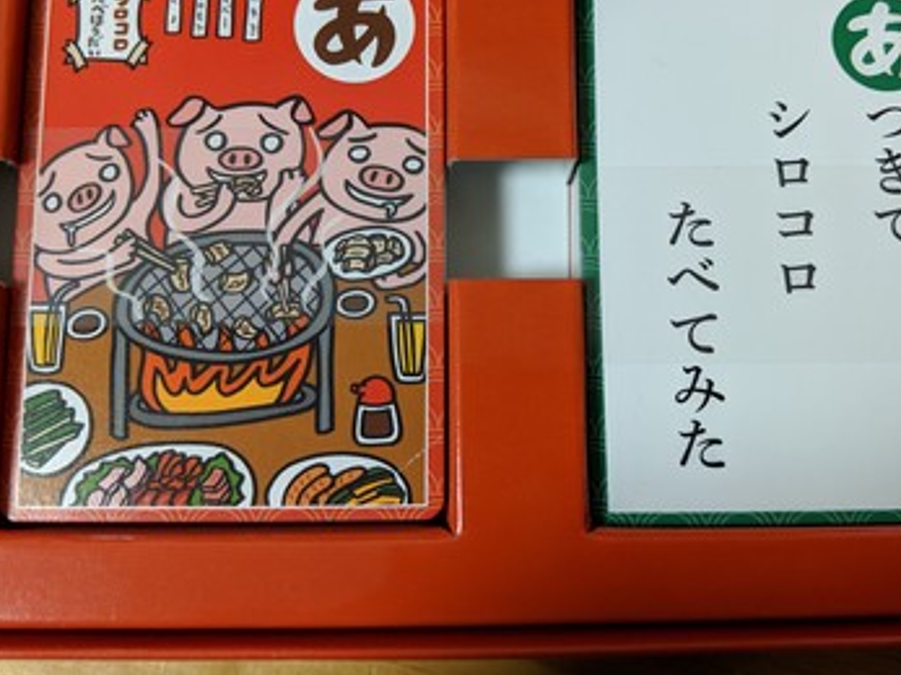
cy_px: 271
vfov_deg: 40.5
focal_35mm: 35
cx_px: 483
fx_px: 911
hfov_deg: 52.6
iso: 353
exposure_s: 1/33.3
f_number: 1.8
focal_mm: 4.44
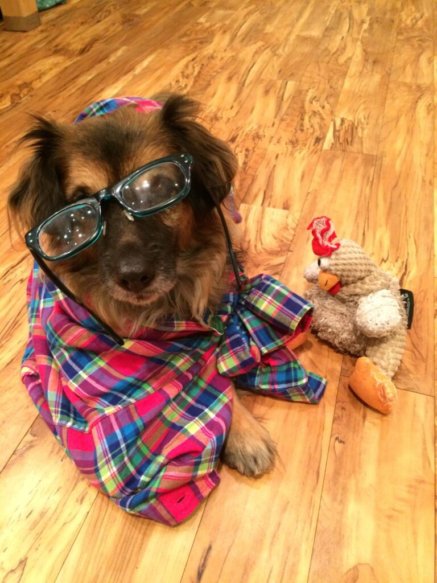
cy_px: 292
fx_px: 488
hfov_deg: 48.2
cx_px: 218
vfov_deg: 61.7
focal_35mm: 29
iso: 320
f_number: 2.2
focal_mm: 4.15
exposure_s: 1/17
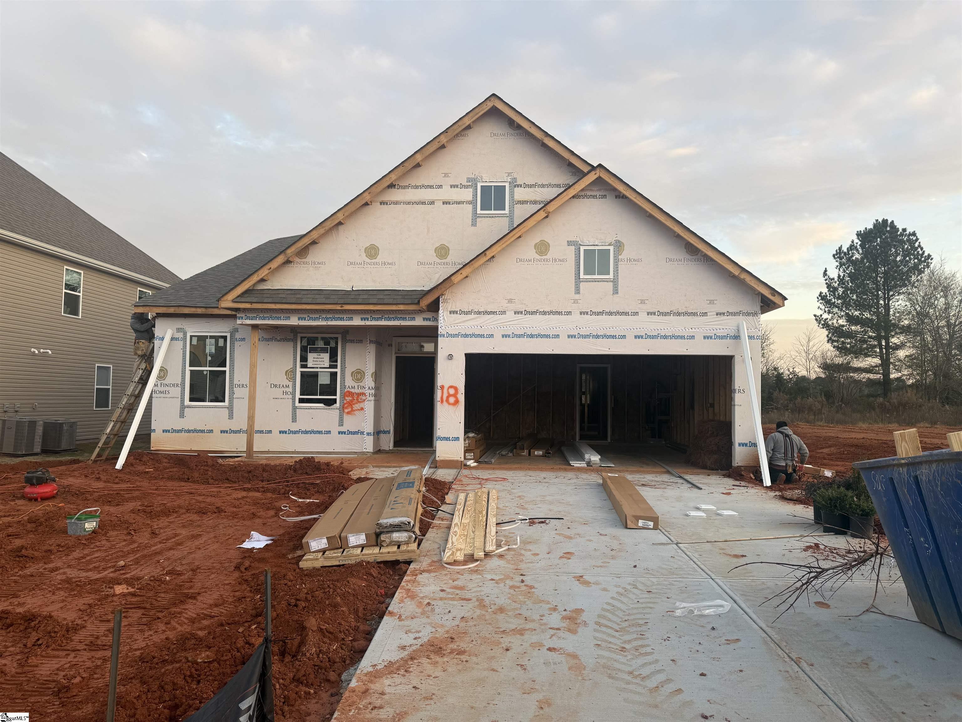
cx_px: 481
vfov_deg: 56.8
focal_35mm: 24
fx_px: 667
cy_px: 361
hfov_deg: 71.6
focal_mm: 6.76
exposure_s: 1/288
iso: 64
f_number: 1.78
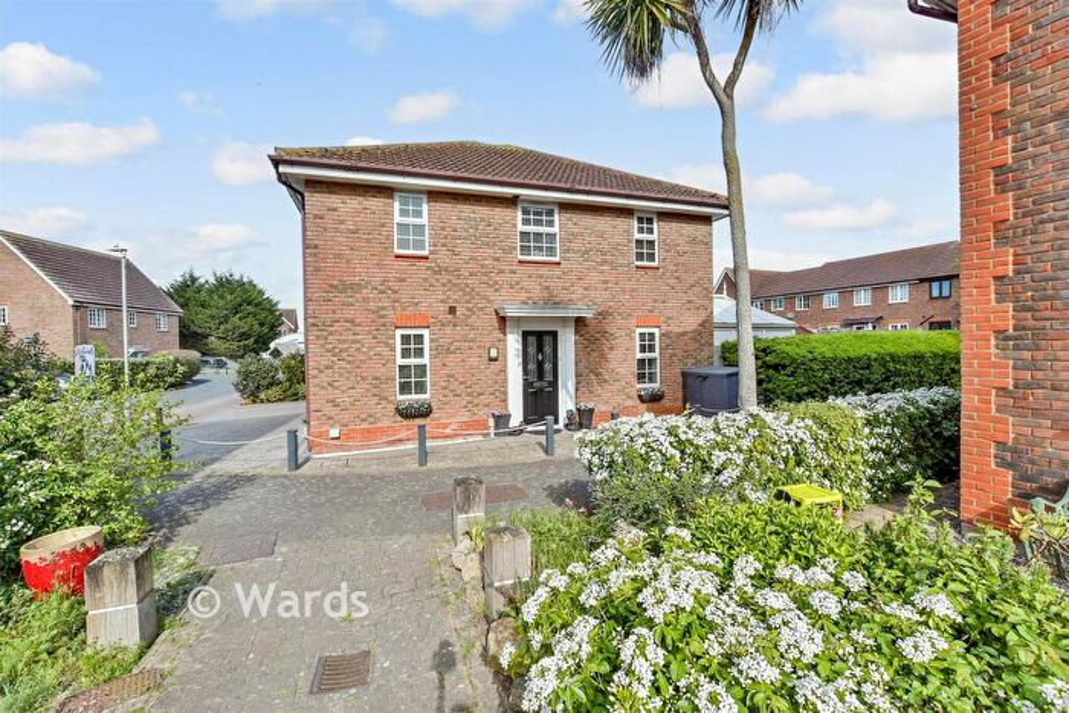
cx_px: 534
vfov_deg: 77.4
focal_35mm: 15
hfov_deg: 100.4
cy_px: 356
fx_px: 445
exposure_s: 1/250
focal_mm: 10
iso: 500
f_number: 8
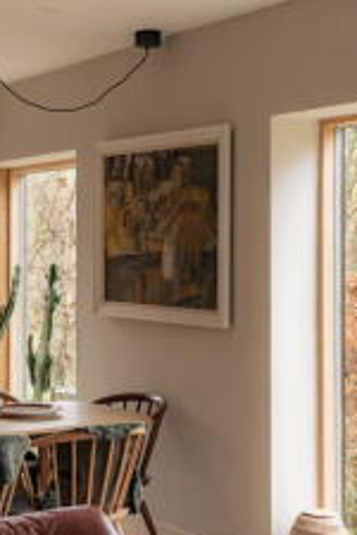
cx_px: 35
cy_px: 289
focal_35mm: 68
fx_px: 1011
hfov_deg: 19.6
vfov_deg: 29.6
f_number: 8
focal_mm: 35
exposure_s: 1/25
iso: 200
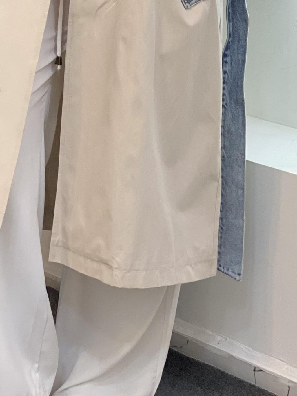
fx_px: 1716
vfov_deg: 12.9
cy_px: -46
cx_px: 124
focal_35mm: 150
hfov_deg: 9.9
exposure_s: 1/100
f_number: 2
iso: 80
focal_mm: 6
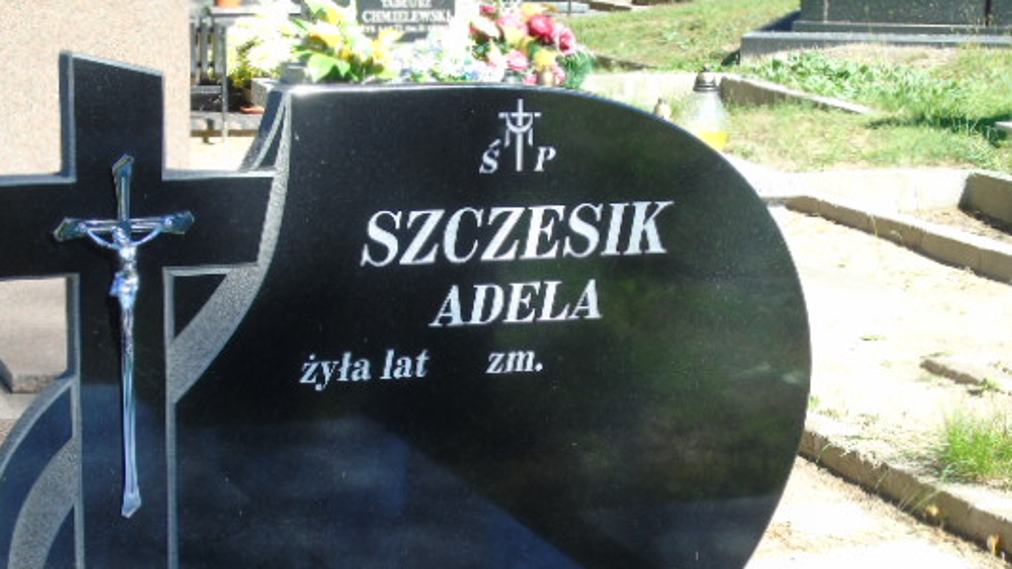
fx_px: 2495
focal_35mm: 93
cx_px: 474
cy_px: 453
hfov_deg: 22.9
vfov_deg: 12.9
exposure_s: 1/125
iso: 80
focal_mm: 13
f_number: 4.7
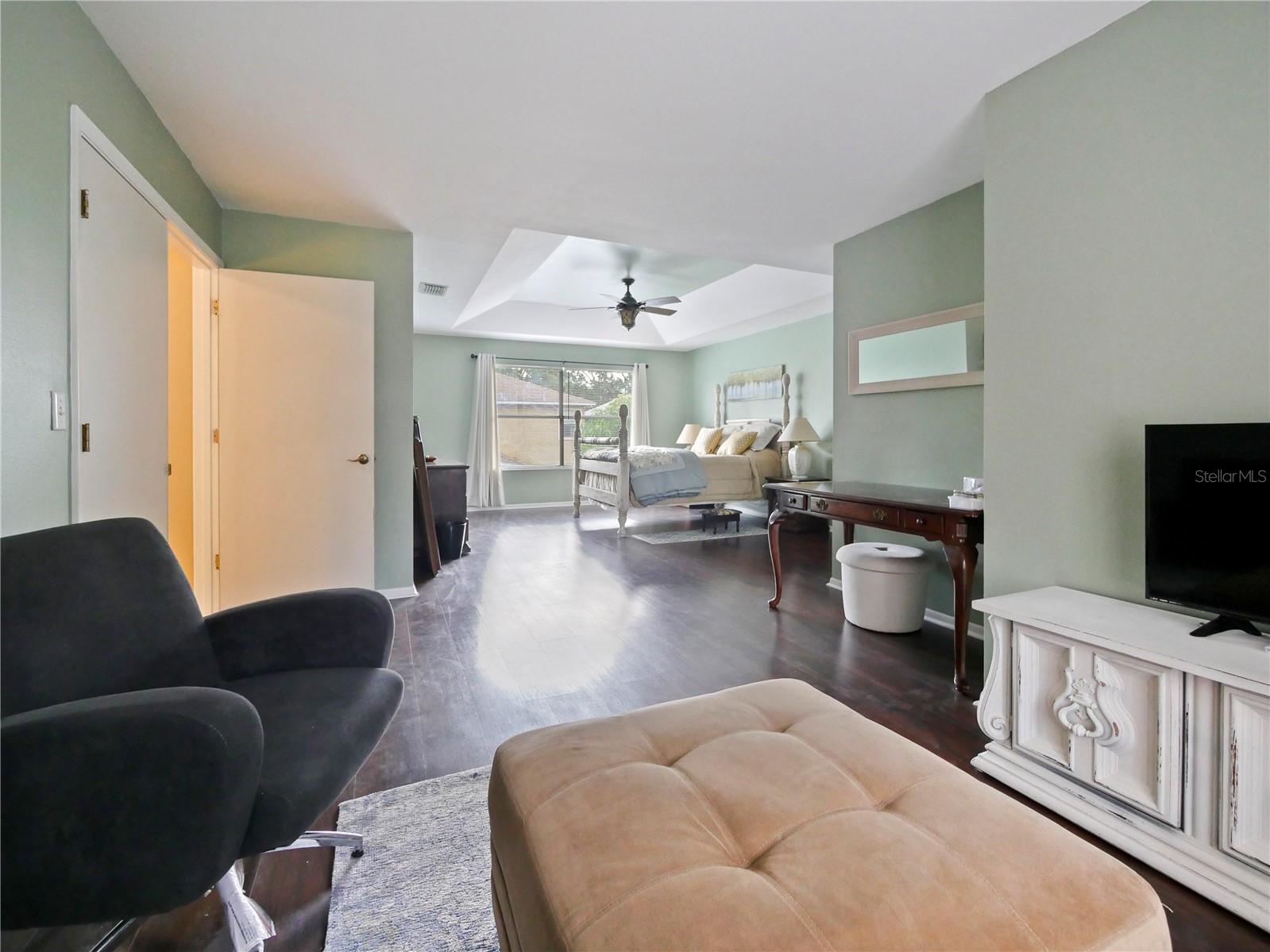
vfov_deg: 85.7
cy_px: 476
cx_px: 635
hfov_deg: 102.1
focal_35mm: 14
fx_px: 514
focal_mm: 7
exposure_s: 1/60
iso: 1250
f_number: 4
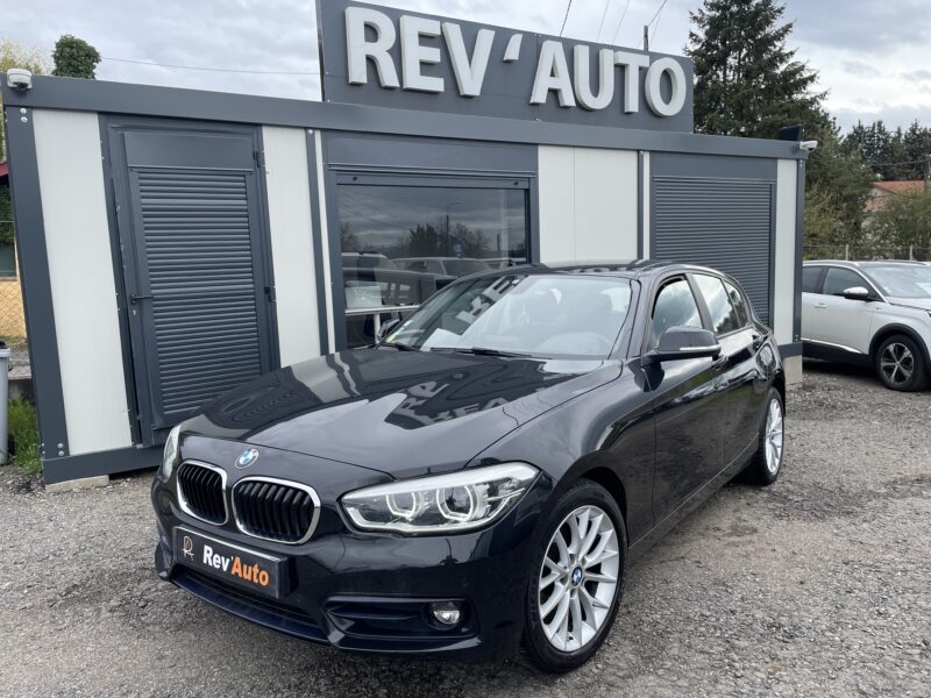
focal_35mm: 26
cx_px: 466
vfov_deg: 53.1
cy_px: 349
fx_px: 699
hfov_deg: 67.3
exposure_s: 1/1043
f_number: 1.6
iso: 32
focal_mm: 4.2
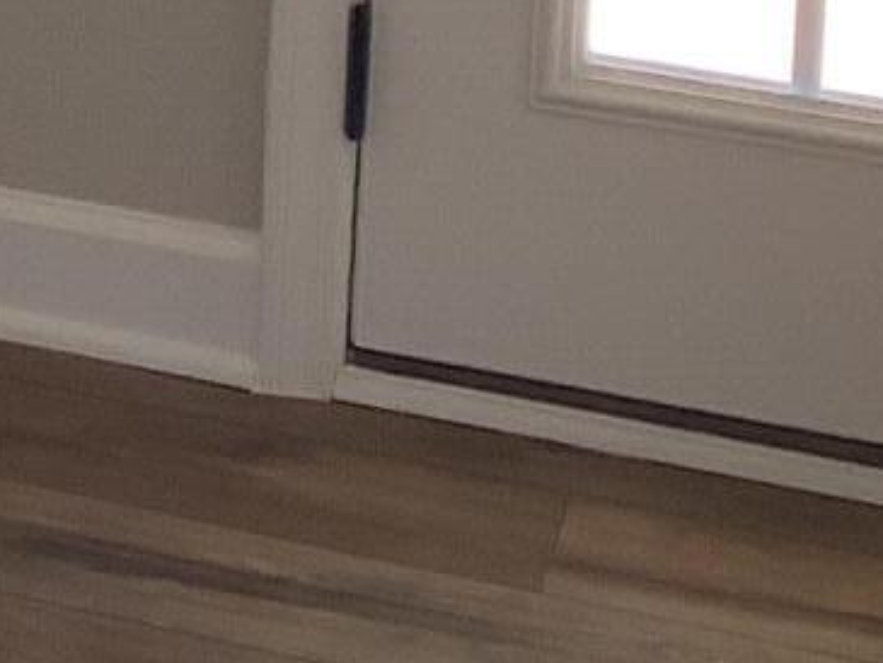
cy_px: -1115
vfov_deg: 7.9
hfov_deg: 10.9
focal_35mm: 170
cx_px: -689
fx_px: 4338
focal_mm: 3.3
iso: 50
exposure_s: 1/120
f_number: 2.4
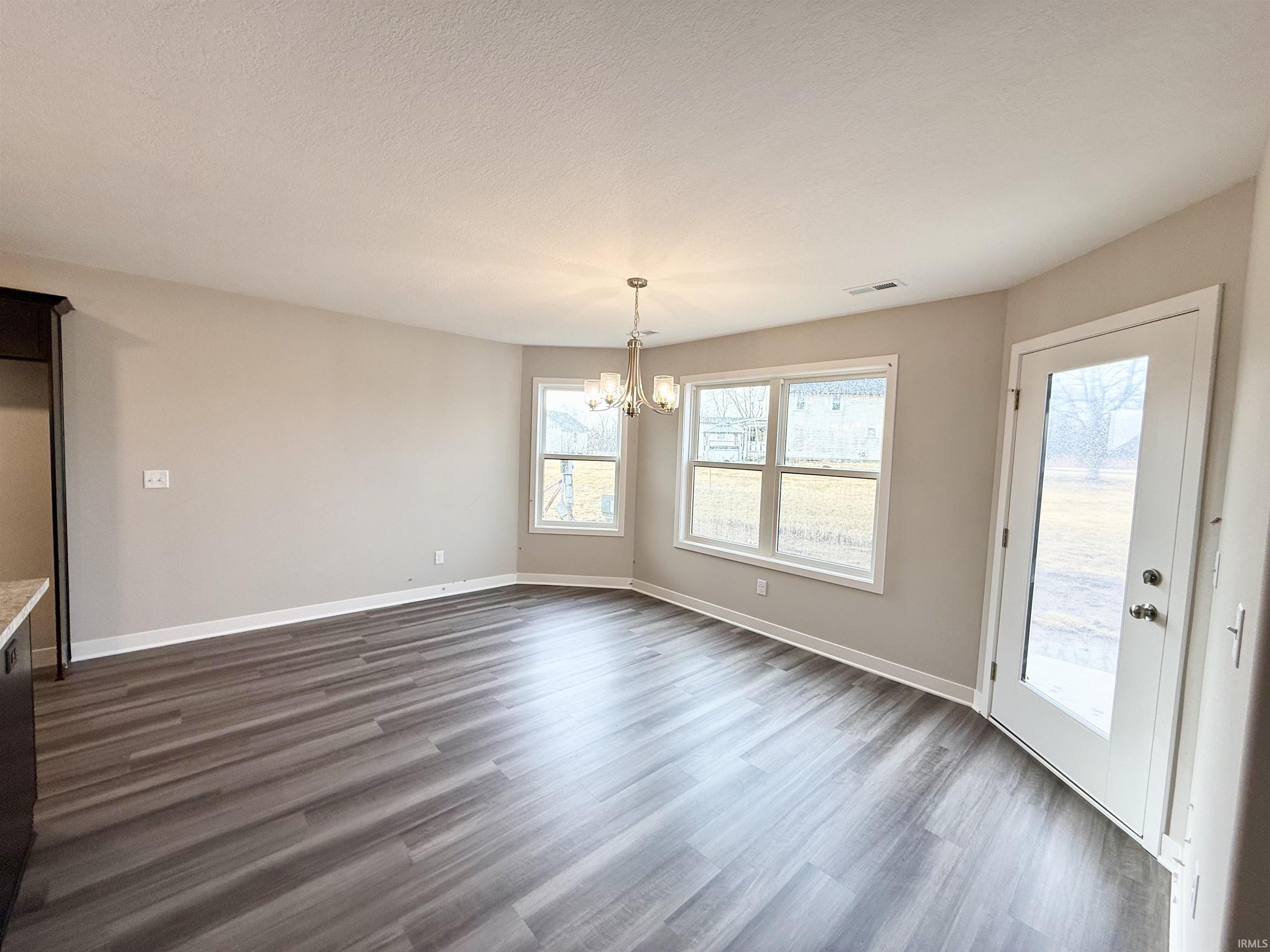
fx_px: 514
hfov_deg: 102.1
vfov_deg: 85.7
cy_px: 476
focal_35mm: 14
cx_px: 635
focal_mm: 2.22
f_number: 2.2
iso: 64
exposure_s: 1/151
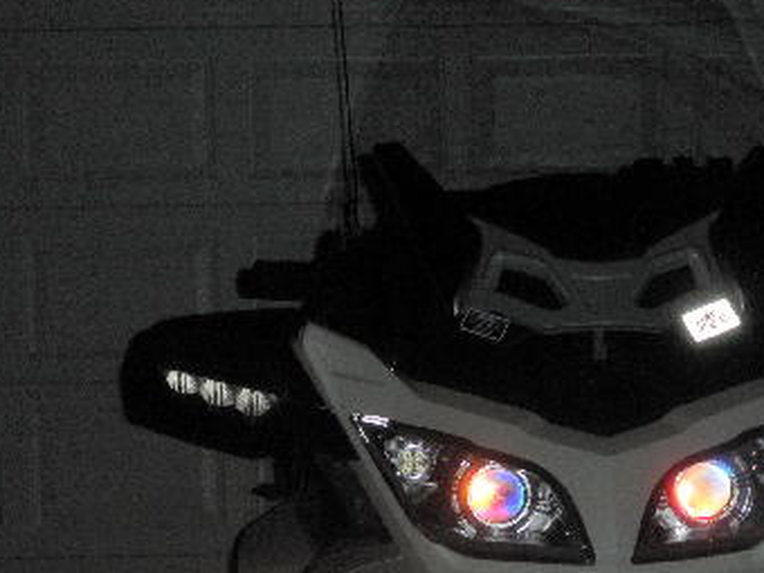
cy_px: 658
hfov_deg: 14.2
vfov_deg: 10.5
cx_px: 544
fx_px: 3068
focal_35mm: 139
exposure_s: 1/100
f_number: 3.8
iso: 200
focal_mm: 10.5
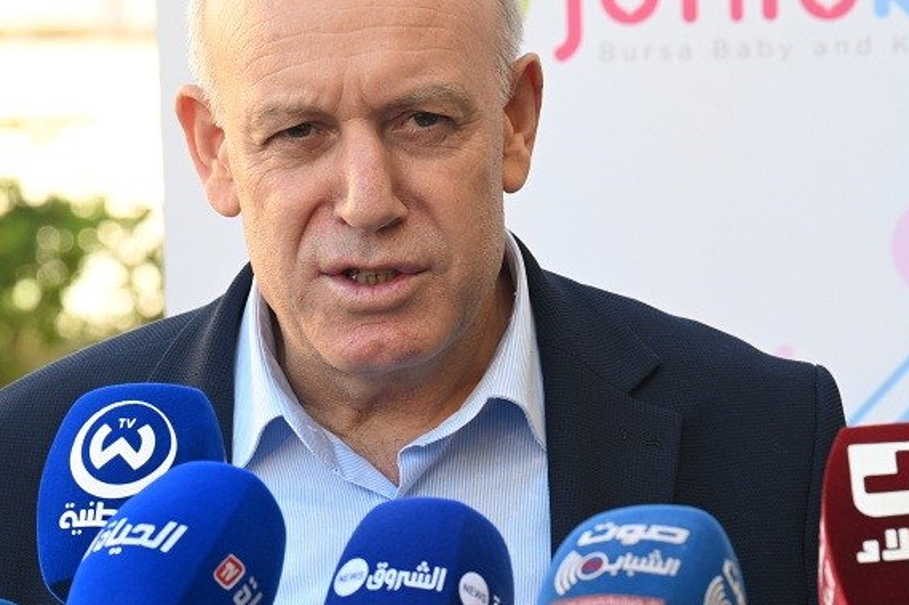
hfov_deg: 8.1
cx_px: 474
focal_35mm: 254
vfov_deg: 5.4
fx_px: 6411
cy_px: 511
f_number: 4.5
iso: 100
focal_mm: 70
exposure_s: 1/100
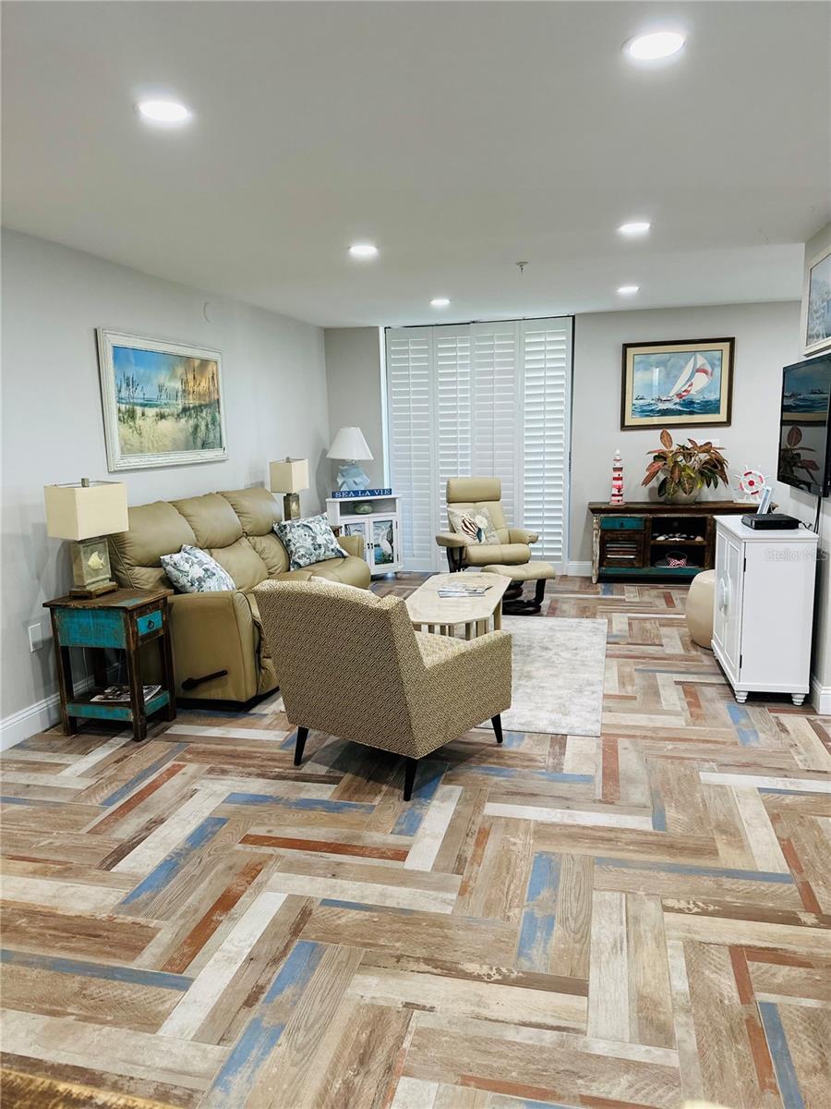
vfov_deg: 71.6
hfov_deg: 56.8
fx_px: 768
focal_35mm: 24
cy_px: 554
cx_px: 416
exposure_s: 1/120
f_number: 1.78
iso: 200
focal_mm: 6.86
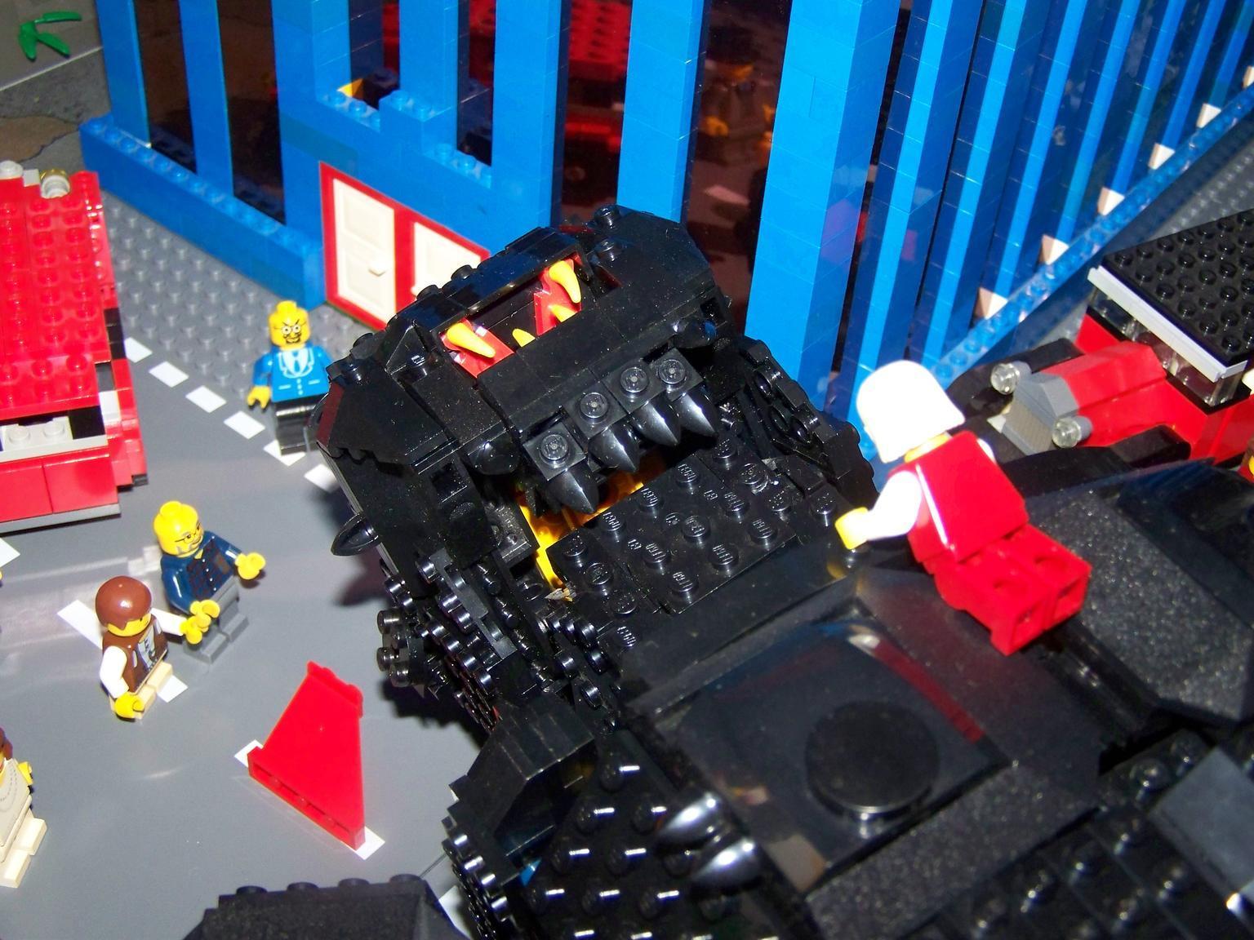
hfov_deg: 38.9
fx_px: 1775
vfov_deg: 29.7
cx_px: 627
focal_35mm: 49
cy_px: 470
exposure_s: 1/30
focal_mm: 8.1
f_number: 2.8
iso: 200
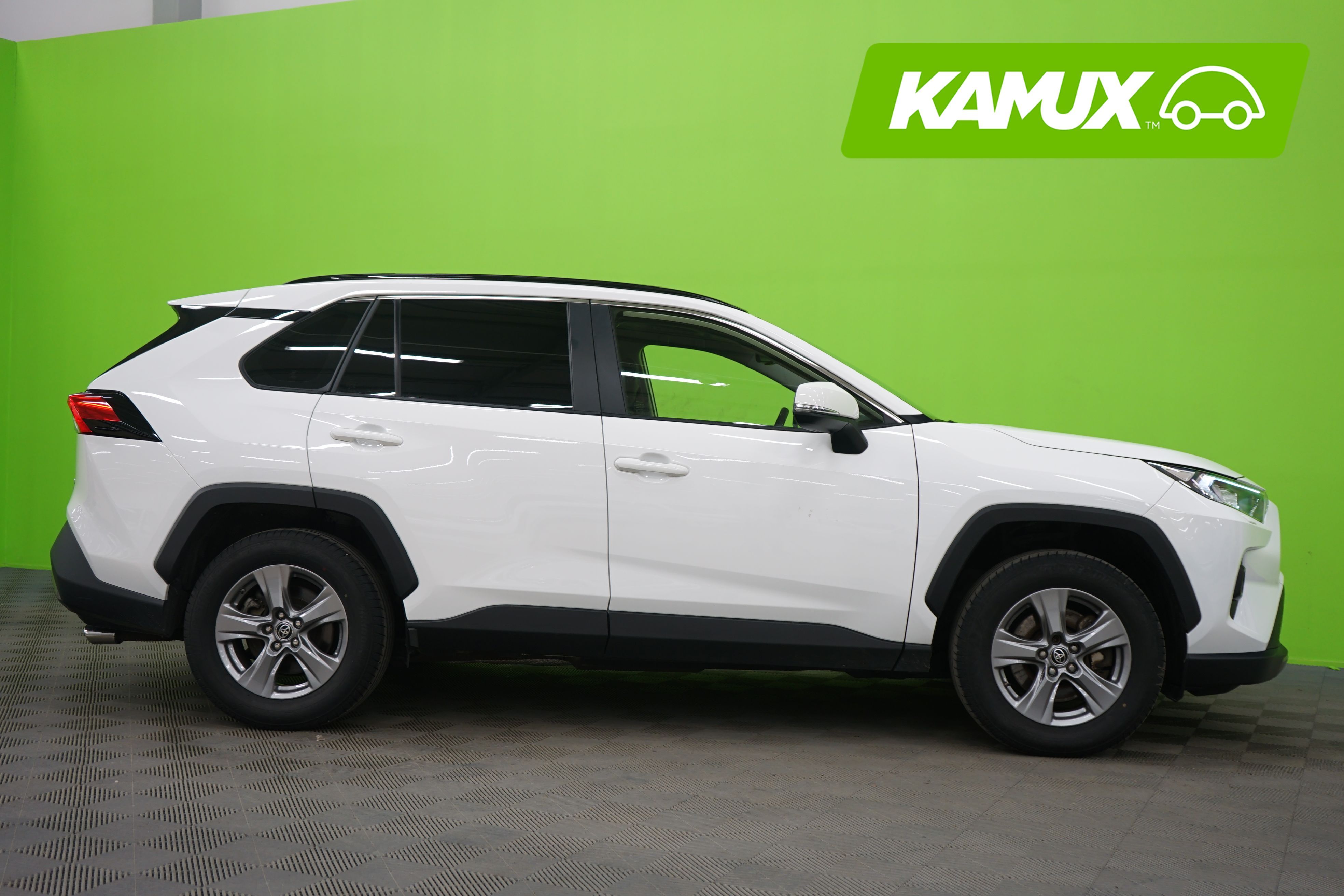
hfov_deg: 50.7
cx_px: 672
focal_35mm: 38
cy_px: 448
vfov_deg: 35.1
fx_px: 1419
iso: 400
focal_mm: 38
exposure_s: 1/13
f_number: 4
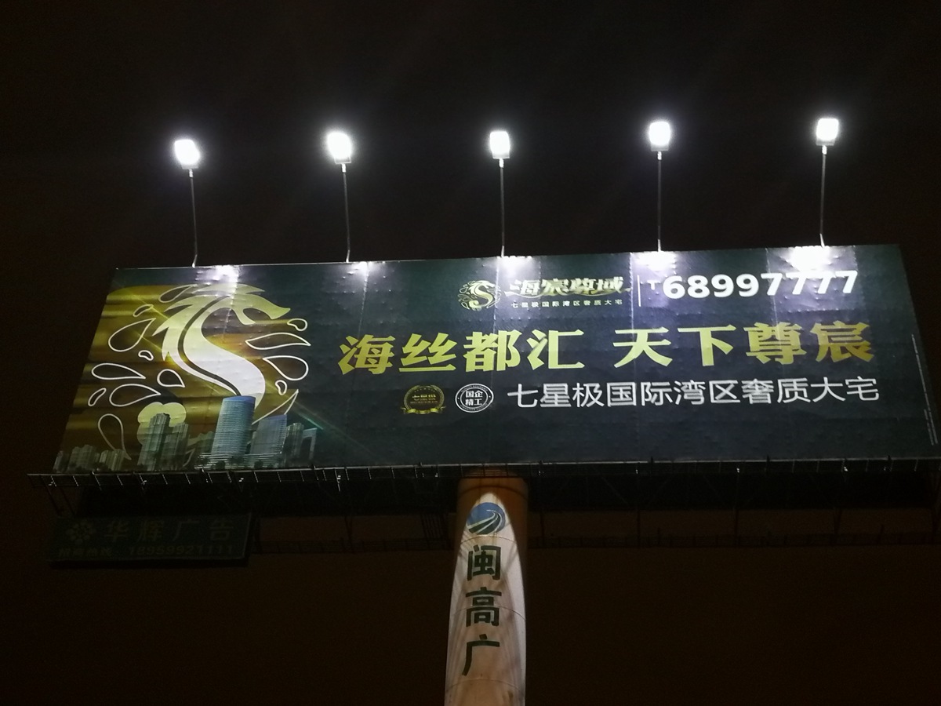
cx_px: 470
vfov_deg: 30.3
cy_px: 353
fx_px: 1305
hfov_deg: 39.7
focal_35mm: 48
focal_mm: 3.95
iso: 1000
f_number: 2.2
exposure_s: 1/17.1
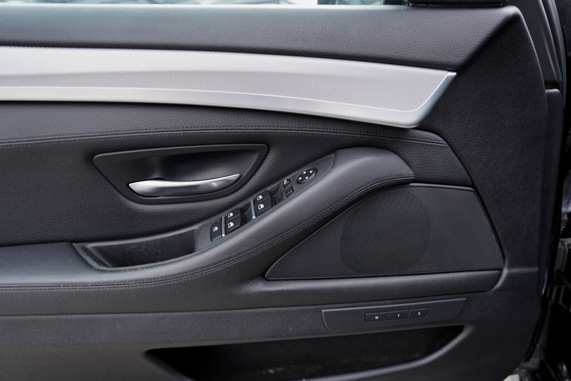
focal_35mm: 24
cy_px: 190
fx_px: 381
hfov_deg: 73.7
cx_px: 286
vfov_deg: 53.1
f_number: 4.5
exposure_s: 1/80
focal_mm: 24
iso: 100
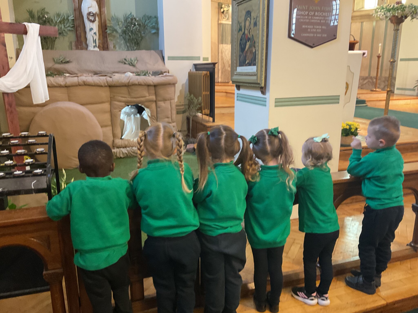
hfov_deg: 61.7
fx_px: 350
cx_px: 209
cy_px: 156
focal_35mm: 29
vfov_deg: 48.2
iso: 200
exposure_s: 1/33
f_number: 1.8
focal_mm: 3
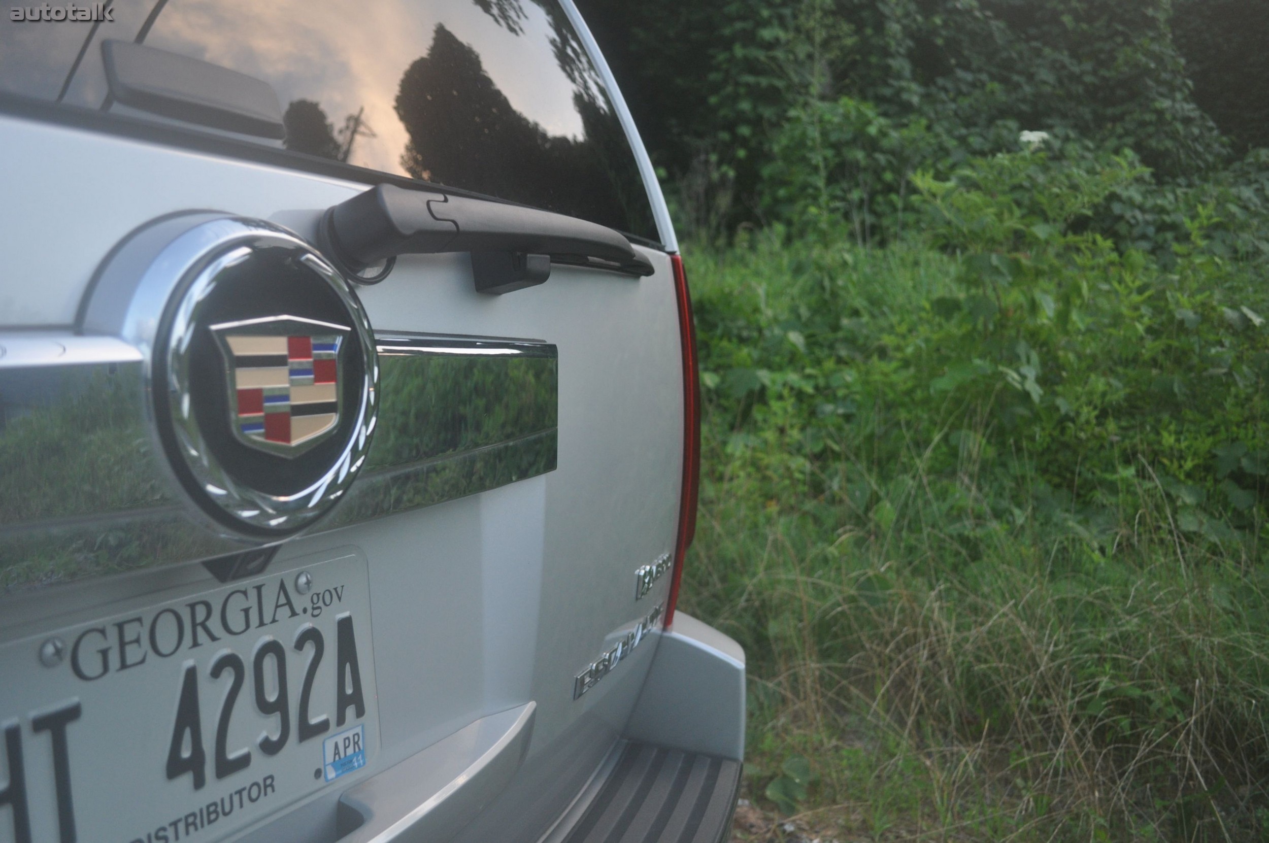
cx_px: 634
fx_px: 1162
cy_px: 422
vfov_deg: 39.9
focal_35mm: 33
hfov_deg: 57.3
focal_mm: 22
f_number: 4
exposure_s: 1/60
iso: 500
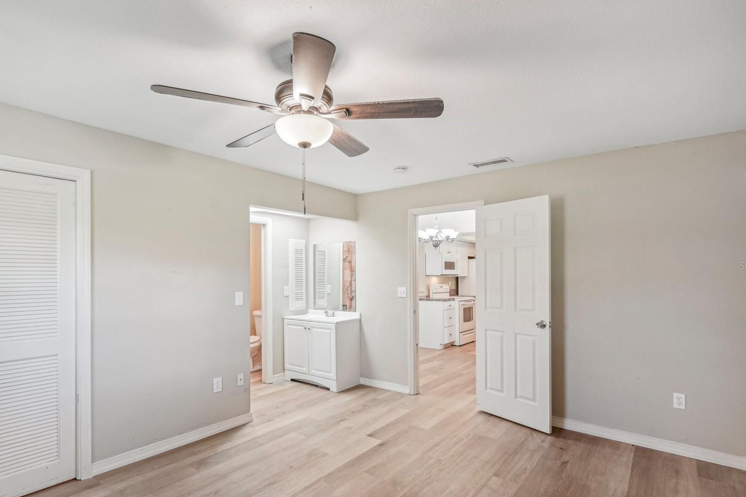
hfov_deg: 90.0
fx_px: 373
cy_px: 265
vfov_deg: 67.3
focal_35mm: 18
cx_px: 366
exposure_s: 1/45
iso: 400
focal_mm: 16
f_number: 4
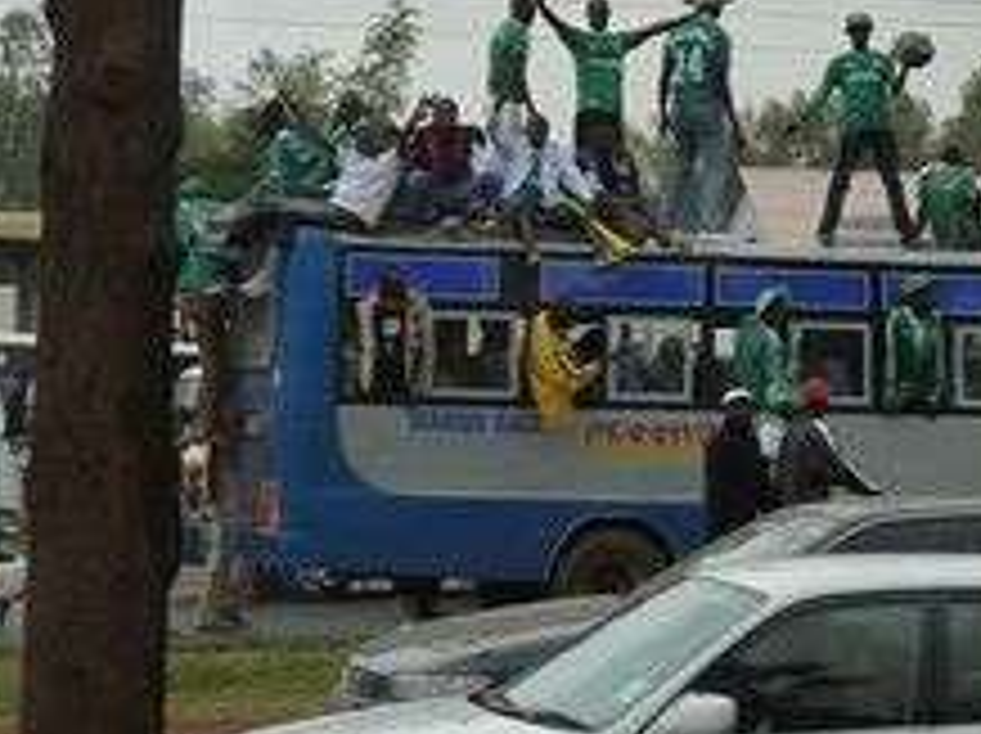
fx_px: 3850
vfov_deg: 10.8
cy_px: 2
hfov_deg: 14.3
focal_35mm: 136
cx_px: 958
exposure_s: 1/500
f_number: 4.5
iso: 125
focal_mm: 8.5
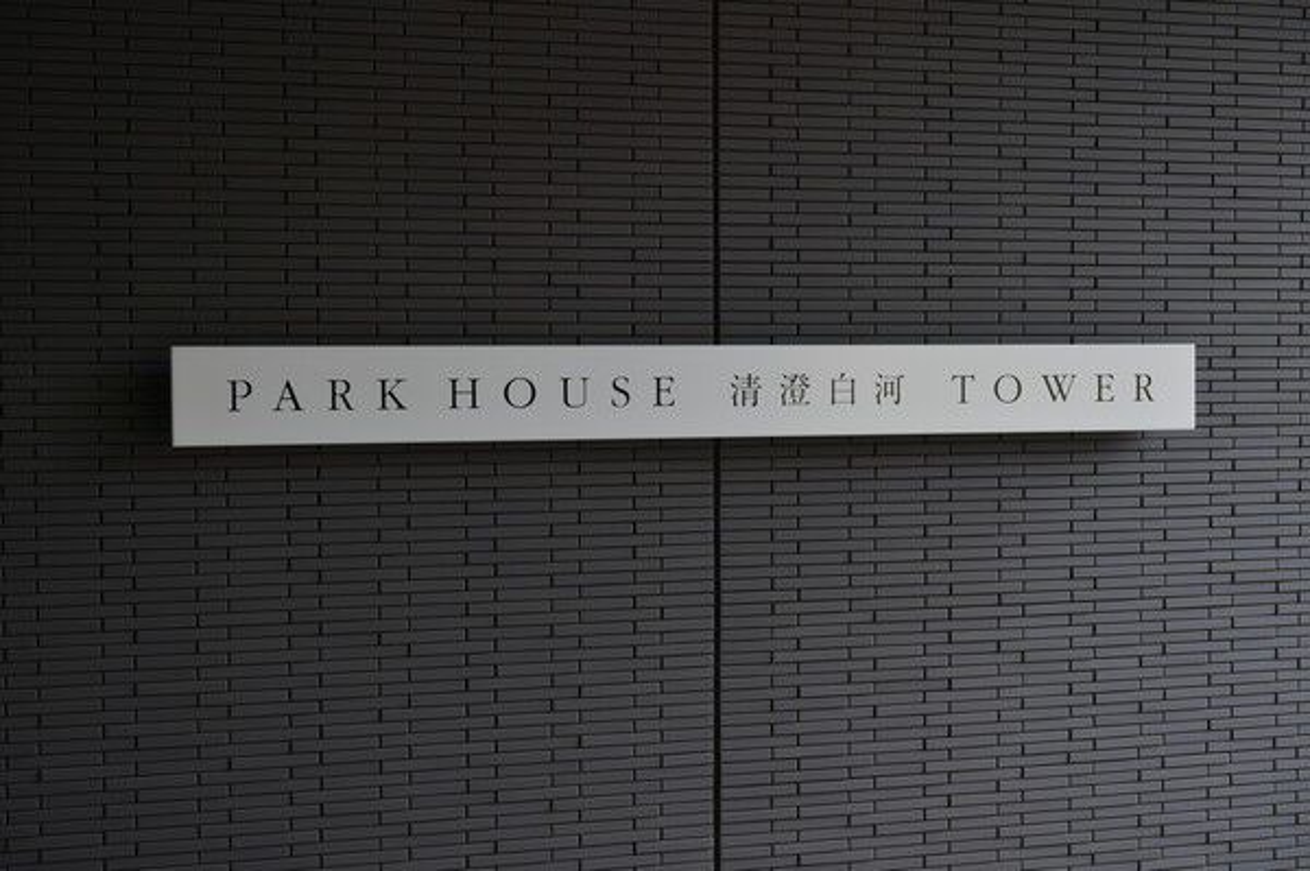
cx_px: 655
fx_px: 2000
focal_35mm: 55
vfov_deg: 24.6
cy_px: 436
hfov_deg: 36.3
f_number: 4
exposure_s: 1/125
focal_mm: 55
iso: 400
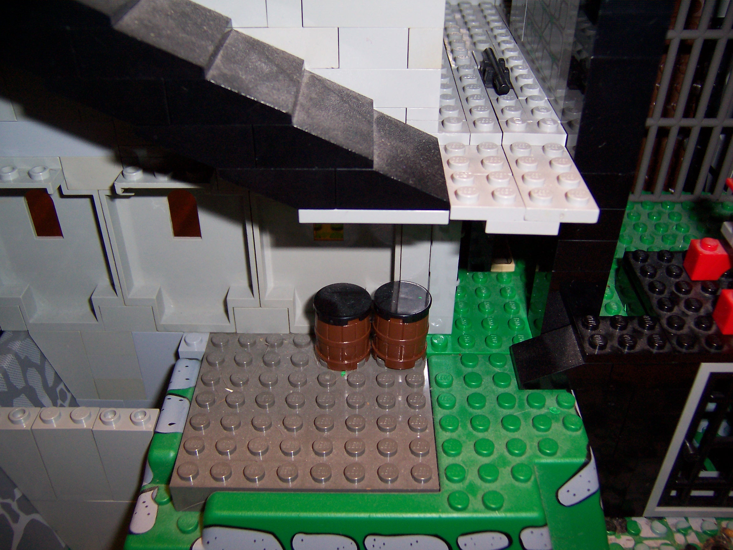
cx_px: 366
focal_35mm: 33
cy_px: 275
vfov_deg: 42.9
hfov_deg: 55.4
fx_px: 699
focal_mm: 5.5
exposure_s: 1/60
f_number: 2.8
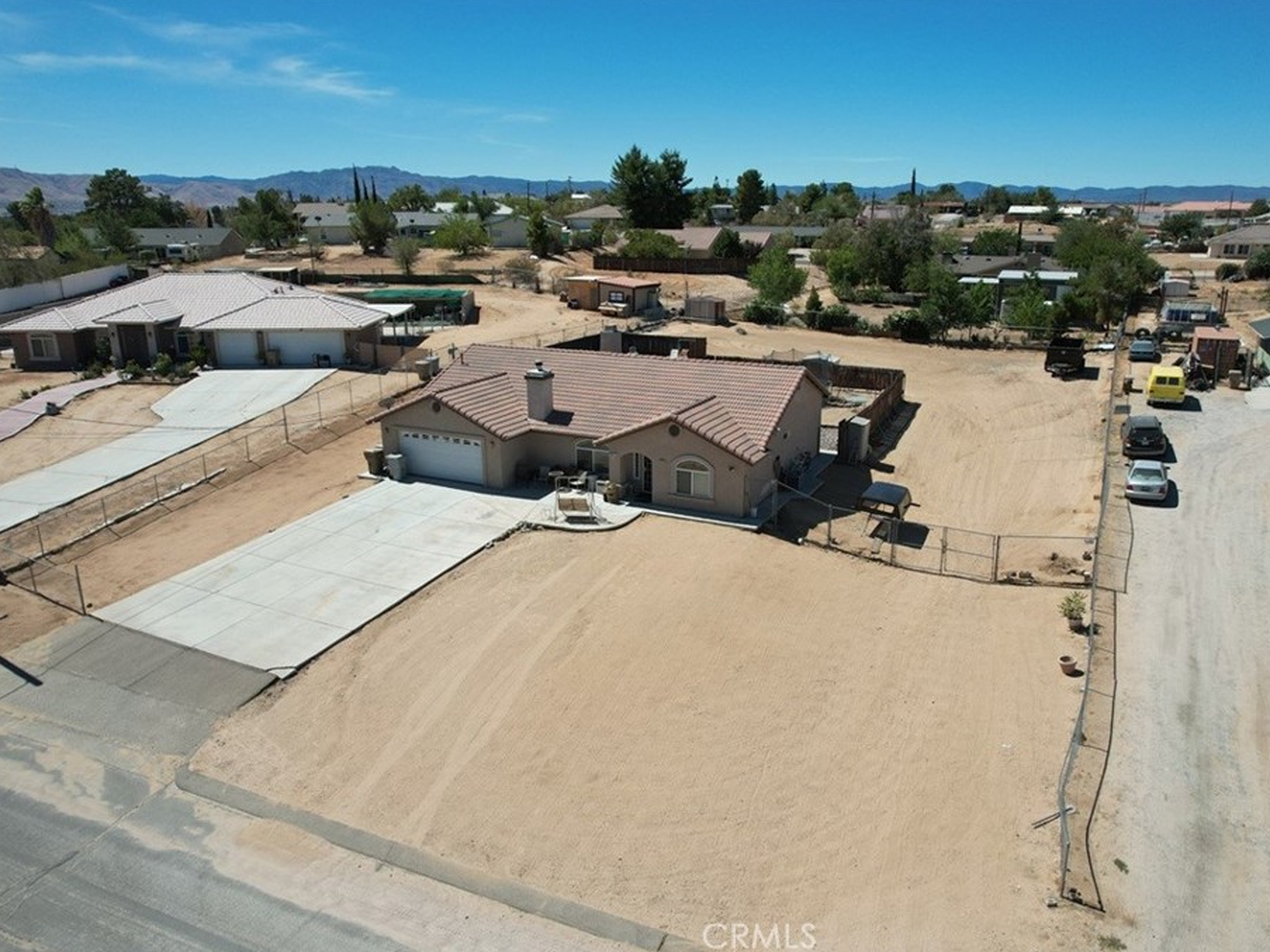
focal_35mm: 24
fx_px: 880
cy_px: 476
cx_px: 669
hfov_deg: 71.5
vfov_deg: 56.8
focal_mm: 8.38
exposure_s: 1/725
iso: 100
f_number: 2.8
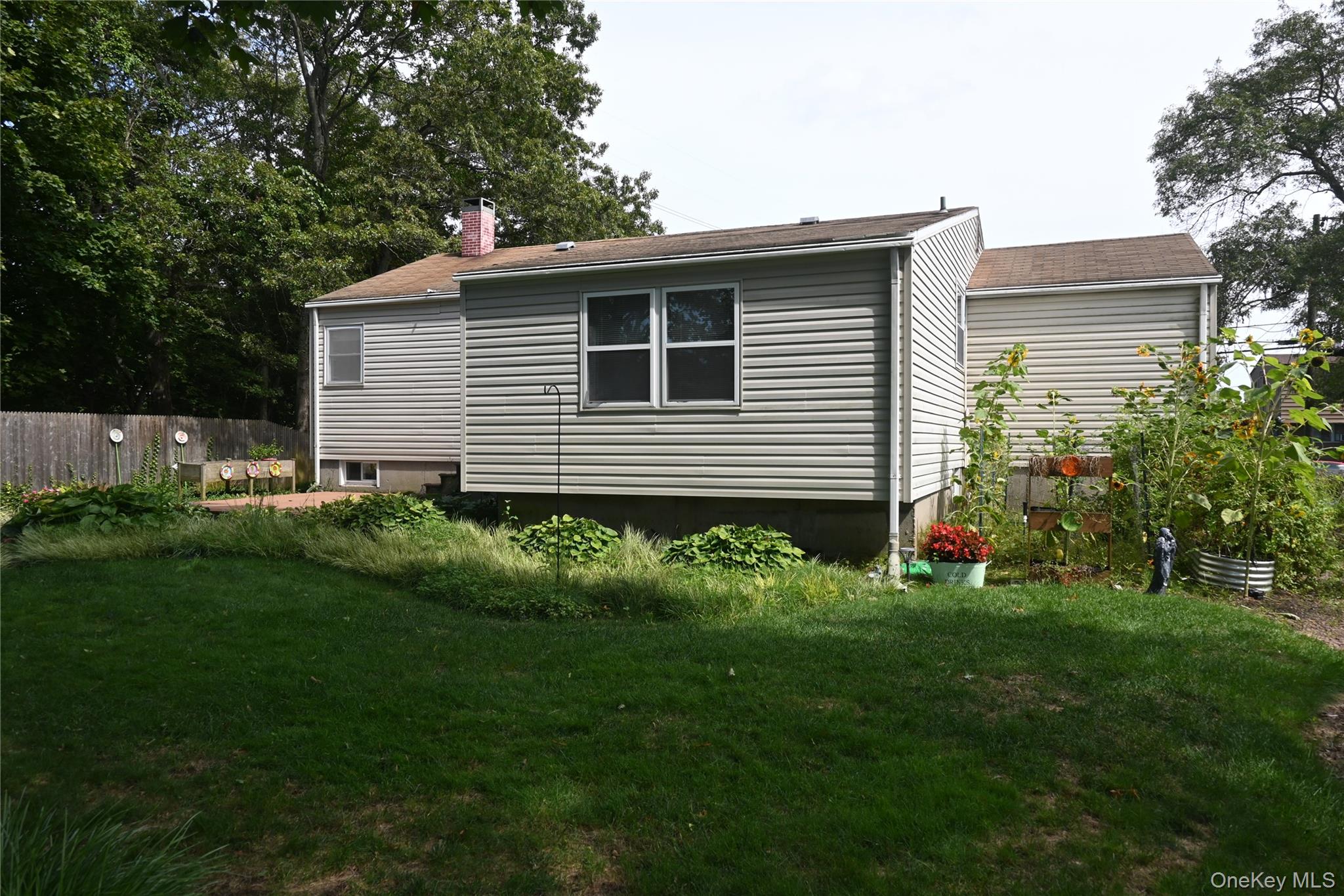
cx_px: 672
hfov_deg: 73.7
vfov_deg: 53.1
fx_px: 896
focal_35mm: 24
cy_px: 448
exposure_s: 1/200
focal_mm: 16
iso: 100
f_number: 7.1
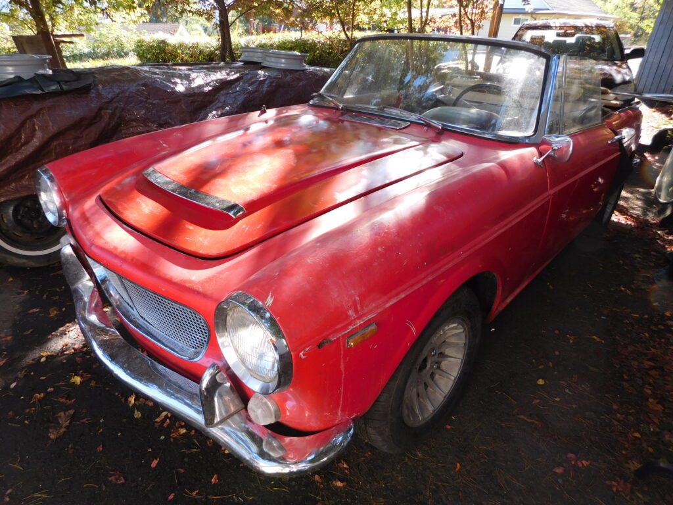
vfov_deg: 58.9
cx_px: 336
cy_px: 252
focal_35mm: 23
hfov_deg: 73.9
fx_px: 447
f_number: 3
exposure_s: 1/125
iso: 125
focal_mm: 4
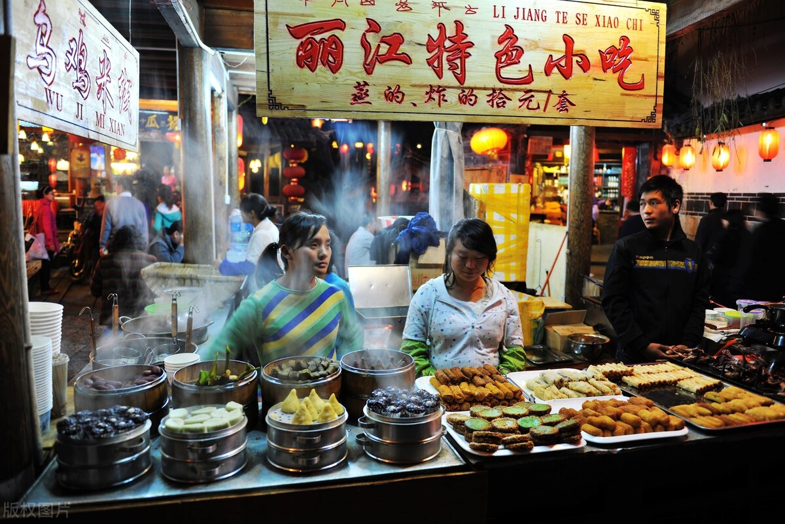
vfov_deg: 53.2
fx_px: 523
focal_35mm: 24
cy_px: 262
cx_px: 392
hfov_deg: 73.7
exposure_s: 1/6
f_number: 2.8
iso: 100
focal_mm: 24
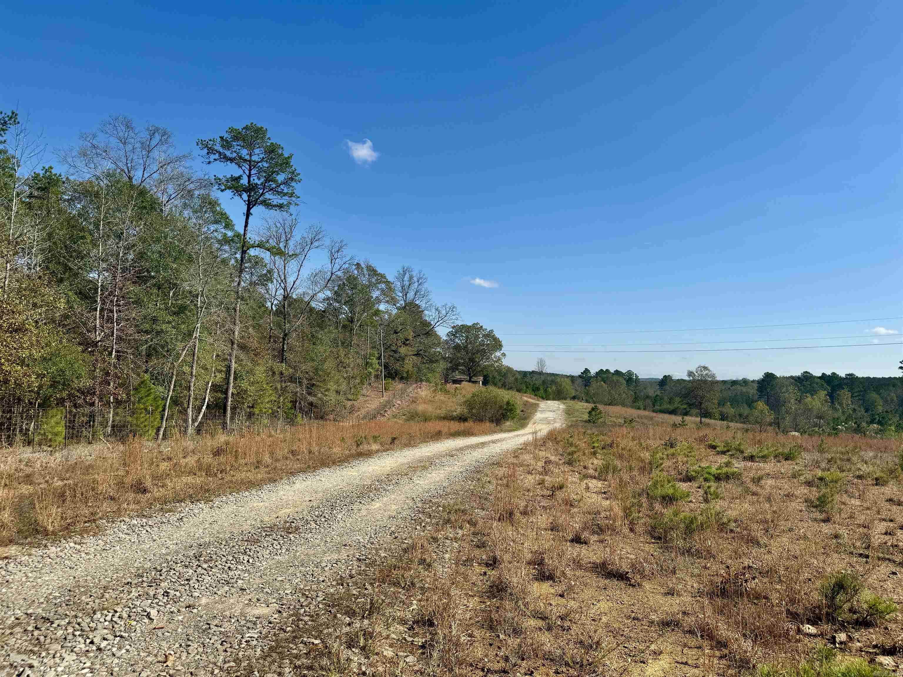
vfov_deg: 56.8
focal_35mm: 24
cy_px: 338
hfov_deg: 71.6
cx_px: 452
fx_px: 626
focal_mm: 6.76
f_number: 1.78
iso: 80
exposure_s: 1/5348
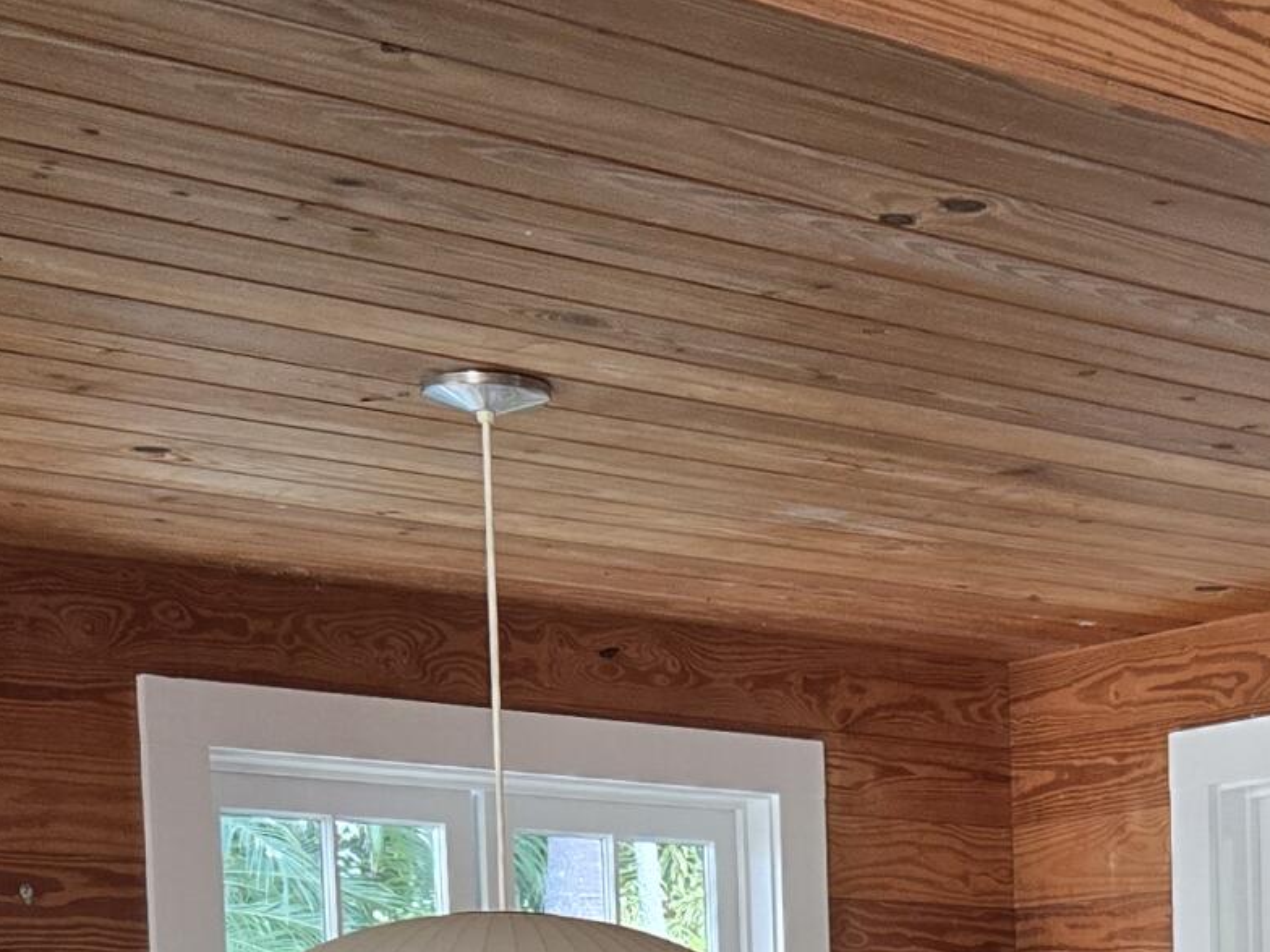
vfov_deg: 15.6
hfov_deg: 21.8
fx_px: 3229
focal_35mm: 88
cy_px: 1378
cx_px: 1098
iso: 200
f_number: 1.8
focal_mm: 5.4
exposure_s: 1/120
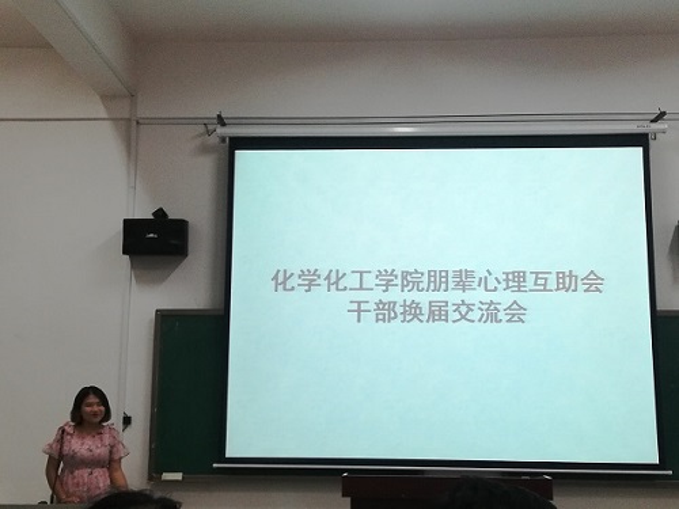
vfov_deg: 29.1
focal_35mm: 50
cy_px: 254
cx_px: 340
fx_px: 981
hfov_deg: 38.2
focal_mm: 3.81
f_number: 2.2
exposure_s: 1/33.3
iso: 160
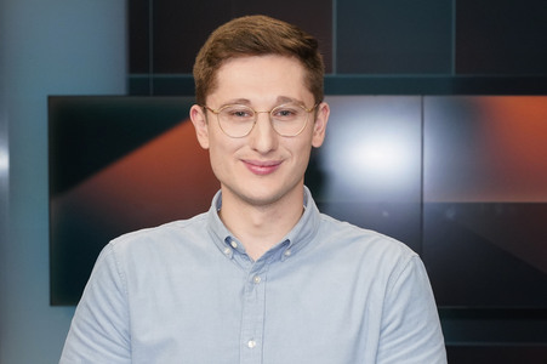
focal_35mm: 49
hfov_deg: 40.4
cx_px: 274
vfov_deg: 27.5
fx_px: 744
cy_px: 182
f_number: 5
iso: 2000
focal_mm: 49
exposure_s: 1/160
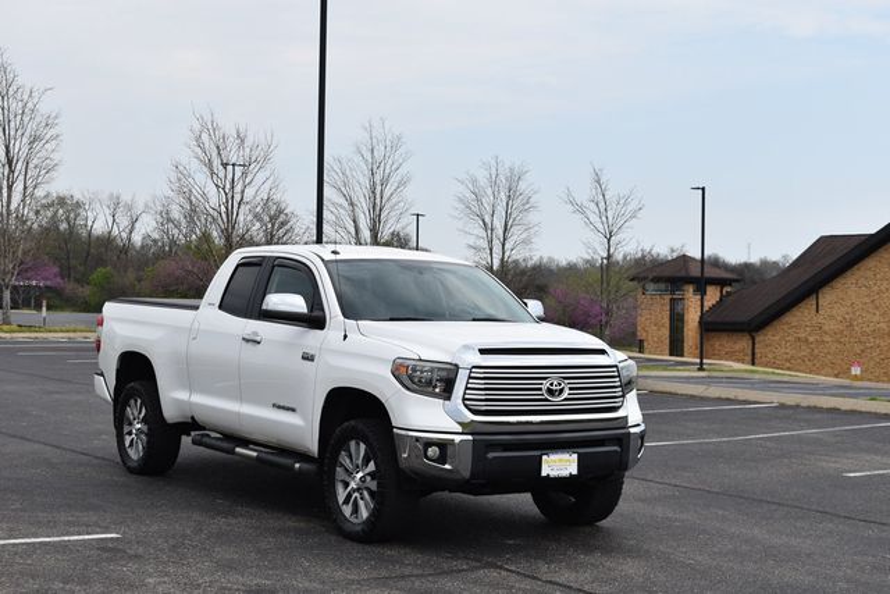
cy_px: 297
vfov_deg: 22.6
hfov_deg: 33.4
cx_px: 445
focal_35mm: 60
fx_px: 1484
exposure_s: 1/250
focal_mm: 40
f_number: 8
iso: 100
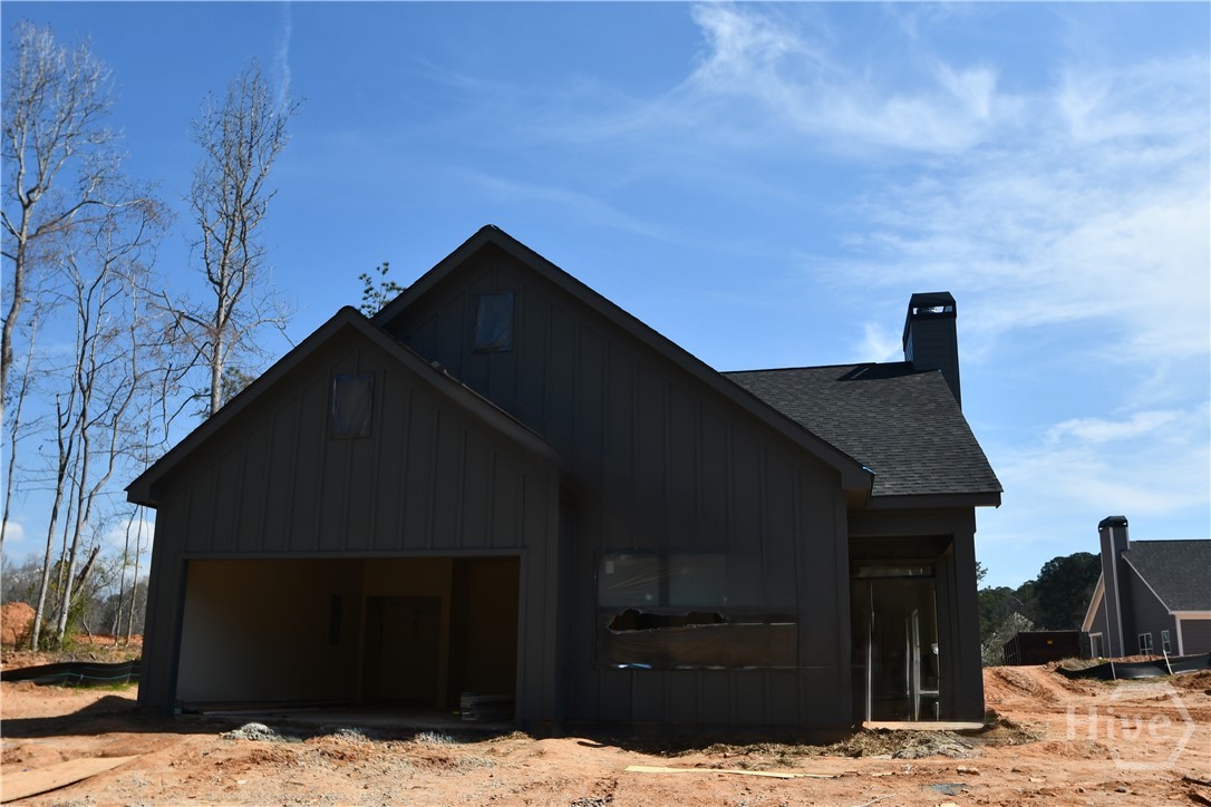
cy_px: 404
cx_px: 606
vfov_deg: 53.1
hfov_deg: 73.7
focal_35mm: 24
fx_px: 807
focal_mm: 16
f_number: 10
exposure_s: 1/250
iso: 100
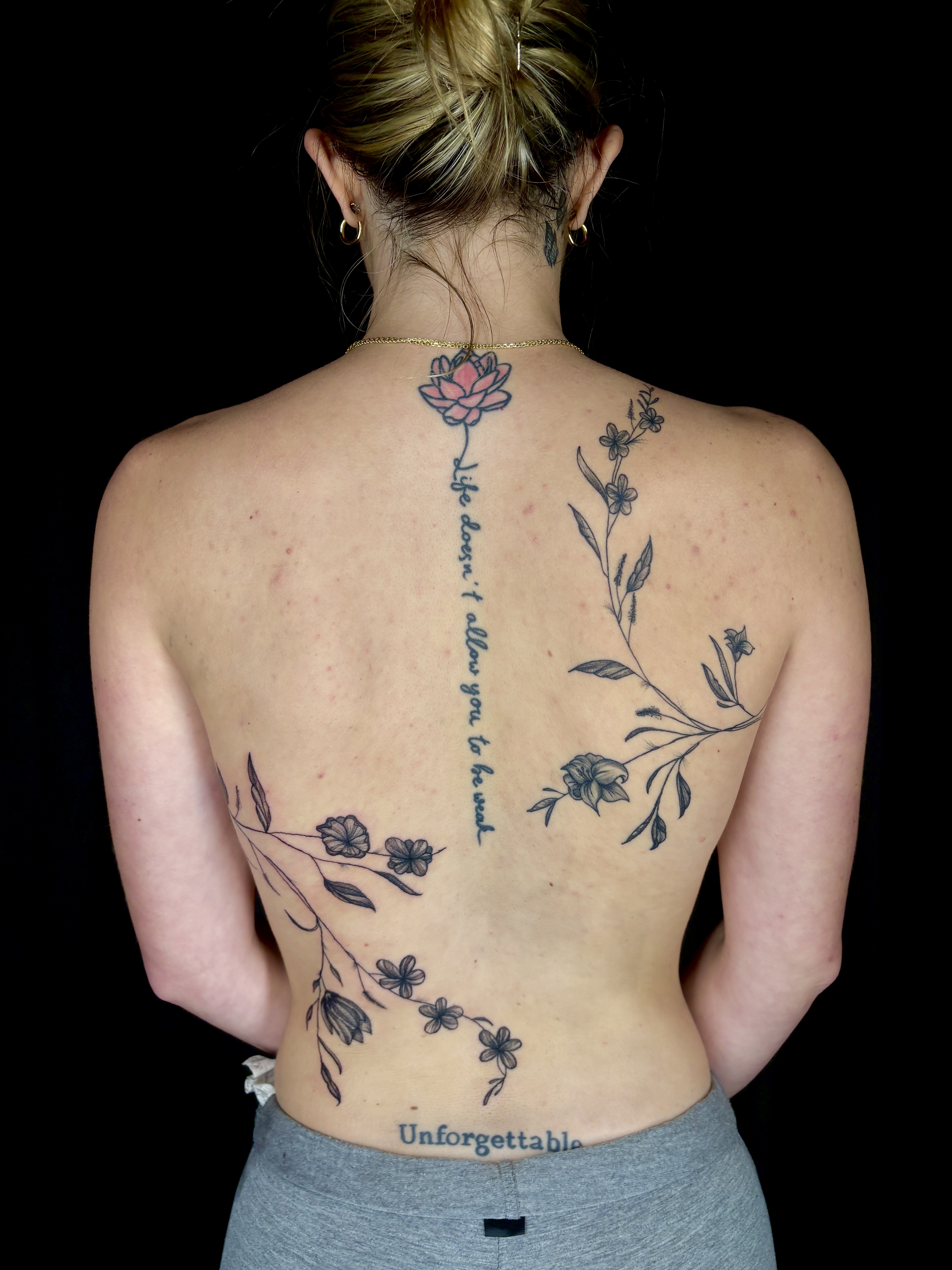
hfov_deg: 53.1
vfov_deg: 67.3
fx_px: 953
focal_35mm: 26
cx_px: 476
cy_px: 635
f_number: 1.6
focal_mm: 5.96
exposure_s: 1/111
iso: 40
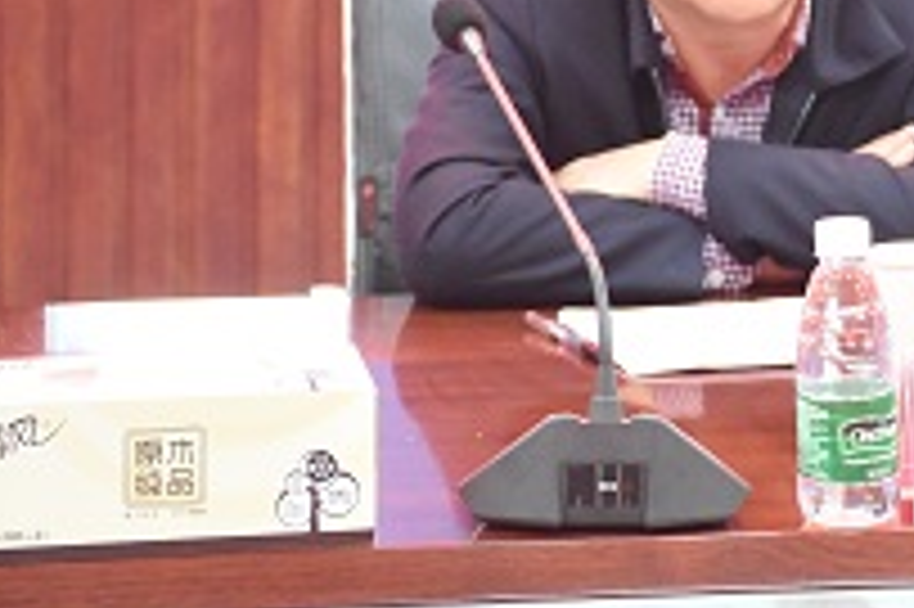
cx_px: 869
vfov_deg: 7.0
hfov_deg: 10.5
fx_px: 4947
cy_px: 68
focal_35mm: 195
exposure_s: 1/50
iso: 8000
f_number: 5
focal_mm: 66
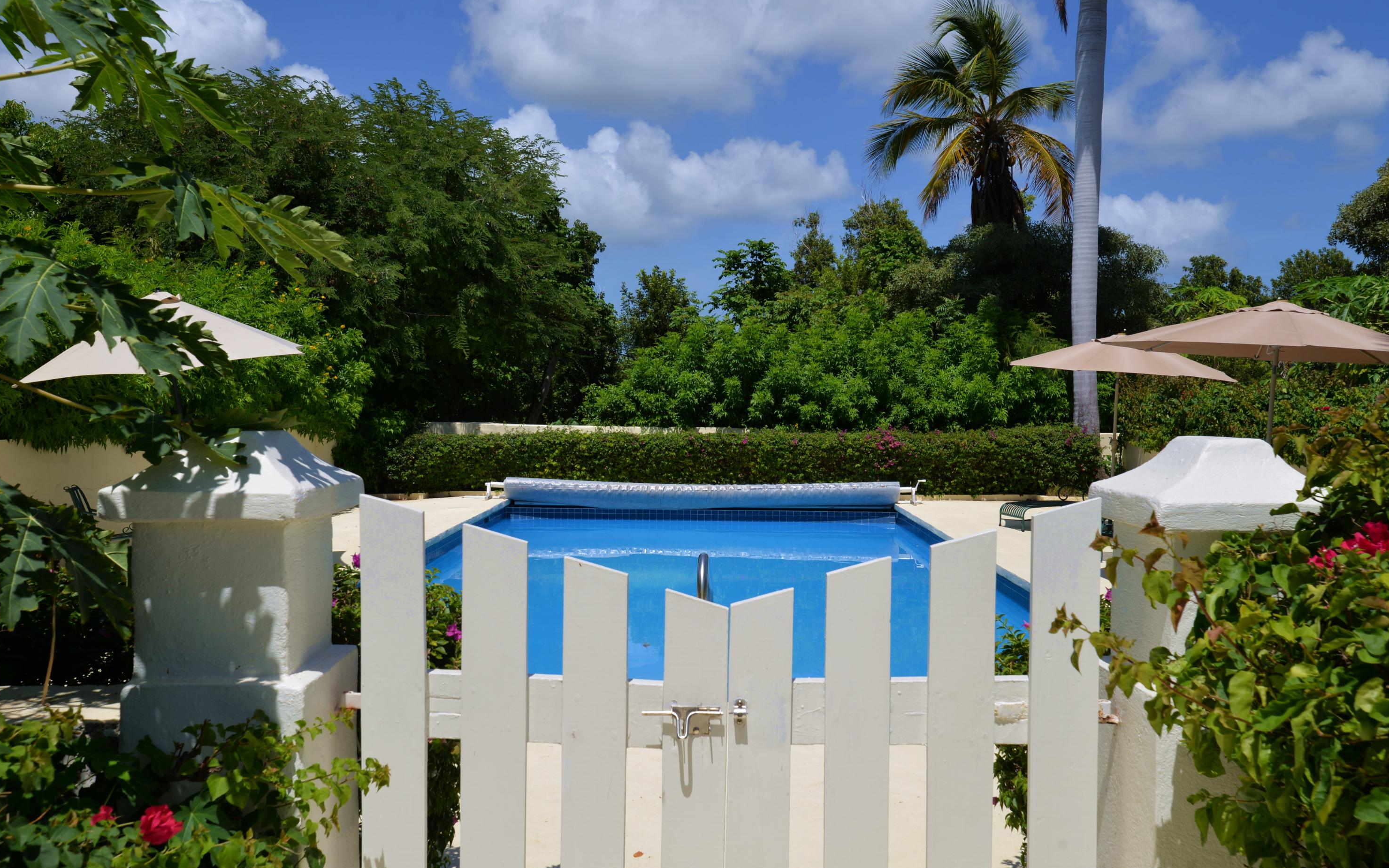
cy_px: 451
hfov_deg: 61.2
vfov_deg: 40.6
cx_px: 697
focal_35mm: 31
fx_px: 1173
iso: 100
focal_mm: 30
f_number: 10
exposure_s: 1/400
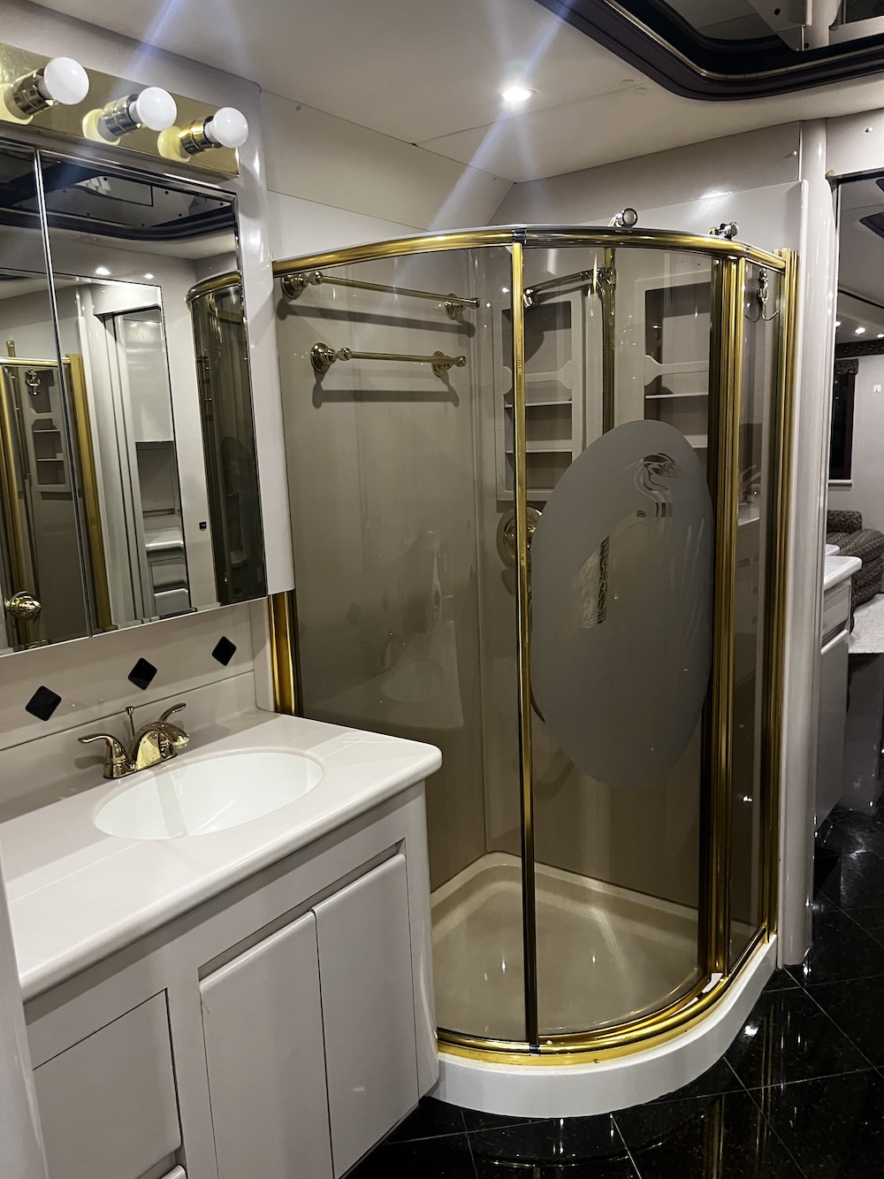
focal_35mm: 26
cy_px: 590
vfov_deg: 67.3
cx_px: 442
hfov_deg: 53.1
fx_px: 885
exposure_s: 1/57
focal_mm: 5.1
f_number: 1.6
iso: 500
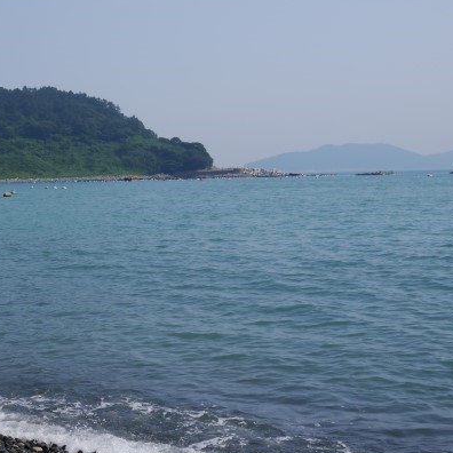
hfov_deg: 25.3
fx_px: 977
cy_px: 251
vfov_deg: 26.1
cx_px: 40
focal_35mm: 66
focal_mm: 20
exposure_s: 1/1300
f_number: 6.3
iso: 160
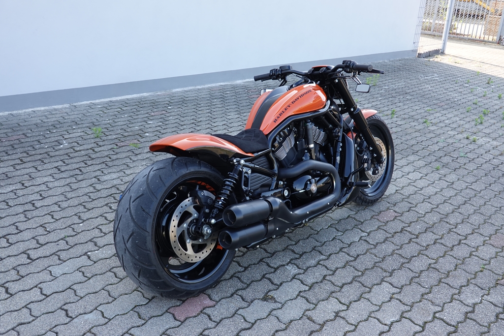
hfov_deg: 48.5
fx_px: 560
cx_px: 252
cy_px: 168
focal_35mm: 40
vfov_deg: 33.4
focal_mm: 14.69
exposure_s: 1/60
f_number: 5
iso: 125
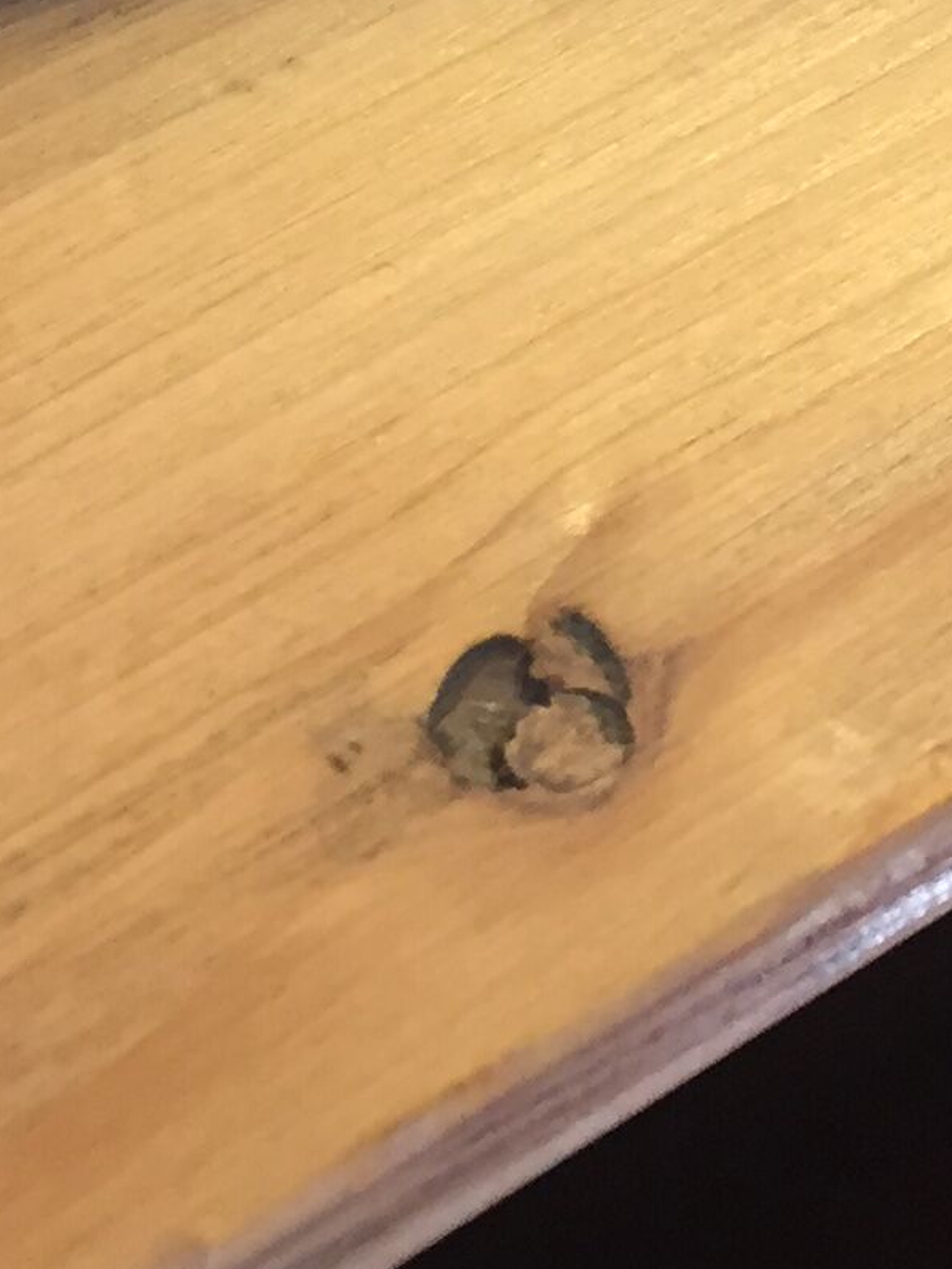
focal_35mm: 119
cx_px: 563
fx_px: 4360
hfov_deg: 12.5
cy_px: -535
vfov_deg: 15.5
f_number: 2.2
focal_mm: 4.15
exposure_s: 1/33
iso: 100
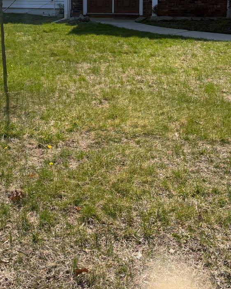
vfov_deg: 36.0
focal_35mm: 50
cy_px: 56
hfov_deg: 30.3
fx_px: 427
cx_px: 106
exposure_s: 1/3425
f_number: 1.78
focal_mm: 6.76
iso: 80
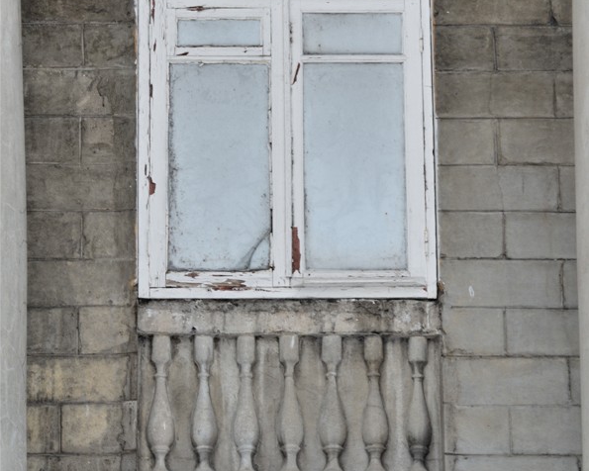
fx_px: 3783
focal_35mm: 217
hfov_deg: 8.9
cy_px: 86
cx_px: 294
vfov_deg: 7.1
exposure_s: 1/60
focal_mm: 102
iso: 320
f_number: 9
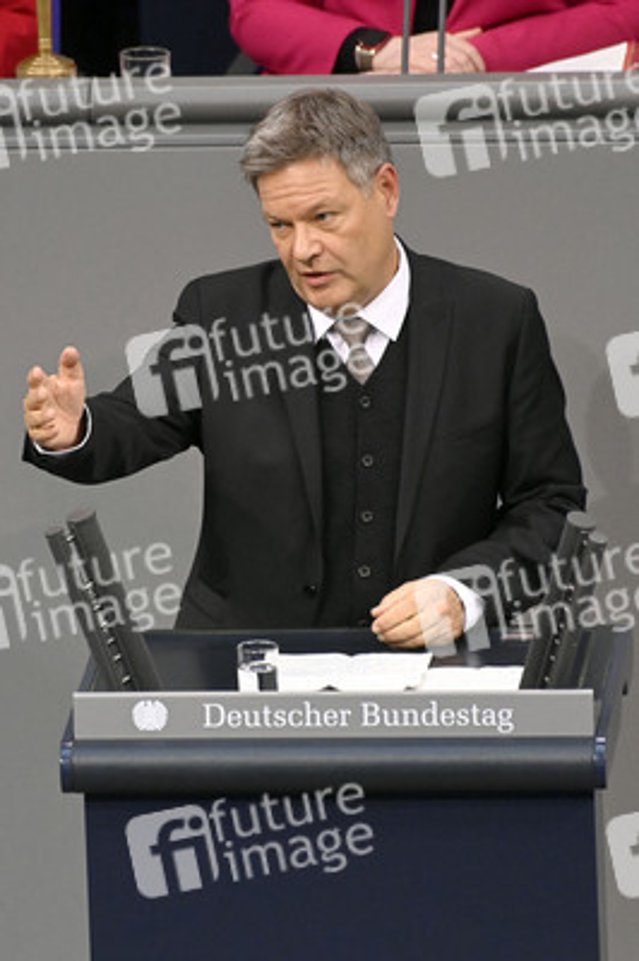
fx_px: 13335
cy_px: 480
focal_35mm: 500
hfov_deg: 2.7
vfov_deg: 4.1
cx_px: 320
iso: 10000
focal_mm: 500
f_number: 5.6
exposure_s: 1/320
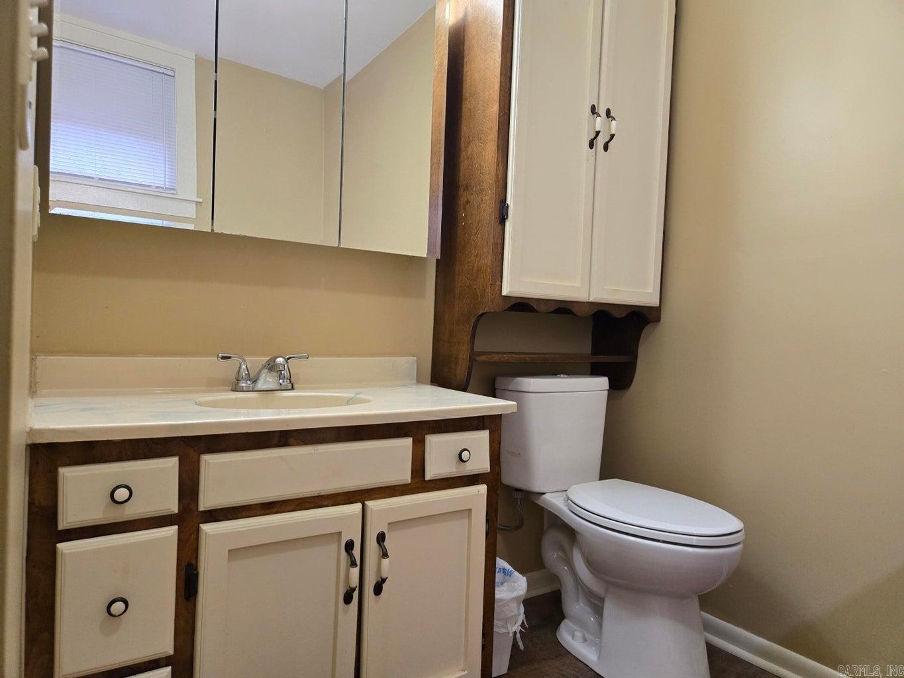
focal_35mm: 23
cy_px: 339
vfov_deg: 58.9
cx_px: 452
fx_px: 601
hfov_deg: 73.9
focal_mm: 5.4
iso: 500
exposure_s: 1/120
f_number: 1.8
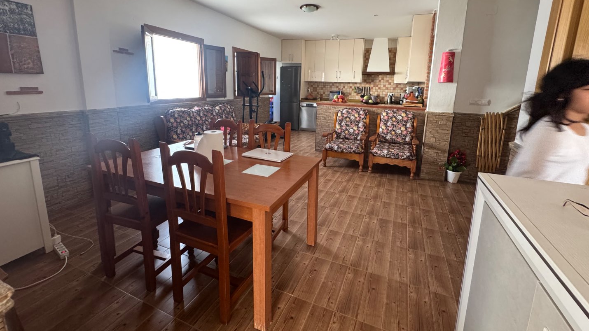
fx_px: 250
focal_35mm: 16
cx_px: 302
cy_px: 130
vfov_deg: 66.3
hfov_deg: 99.4
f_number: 2.2
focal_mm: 2.22
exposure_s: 1/72
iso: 320
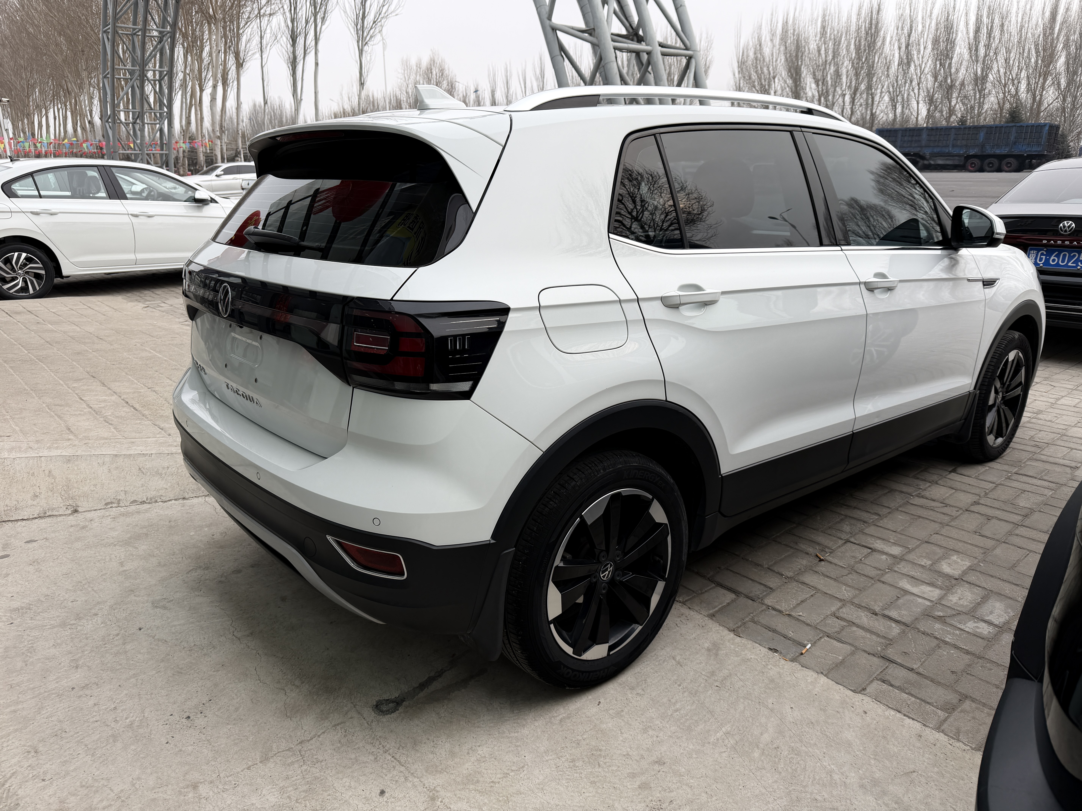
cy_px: 406
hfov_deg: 71.6
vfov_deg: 56.8
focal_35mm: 24
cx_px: 541
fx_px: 750
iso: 80
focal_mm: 6.76
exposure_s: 1/1046
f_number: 1.78
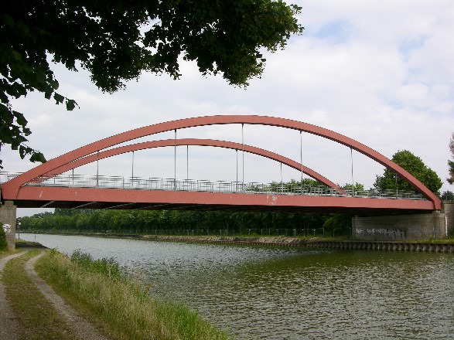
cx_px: 227
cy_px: 170
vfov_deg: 40.7
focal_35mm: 35
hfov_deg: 52.6
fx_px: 459
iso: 50
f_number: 8
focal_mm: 8.9
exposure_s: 1/126
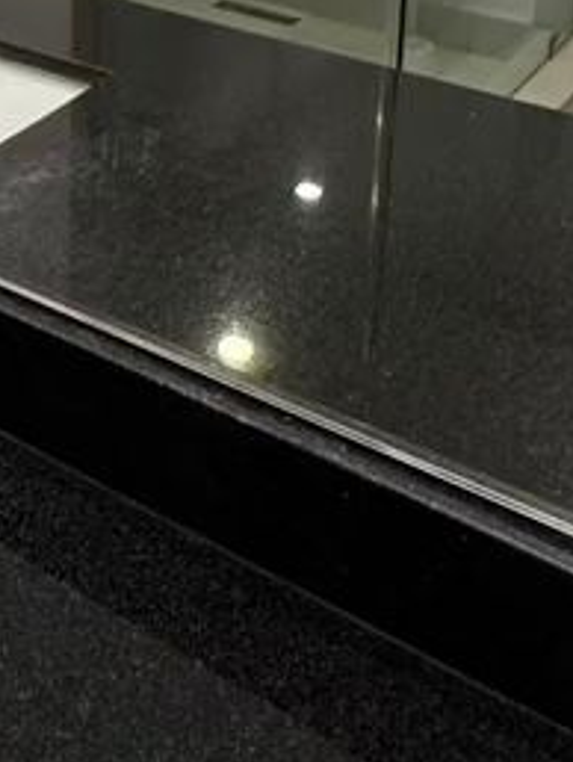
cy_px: -148
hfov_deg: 21.4
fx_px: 1432
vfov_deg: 26.5
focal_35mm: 65
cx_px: -71
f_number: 2.2
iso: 320
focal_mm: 2.22
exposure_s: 1/60
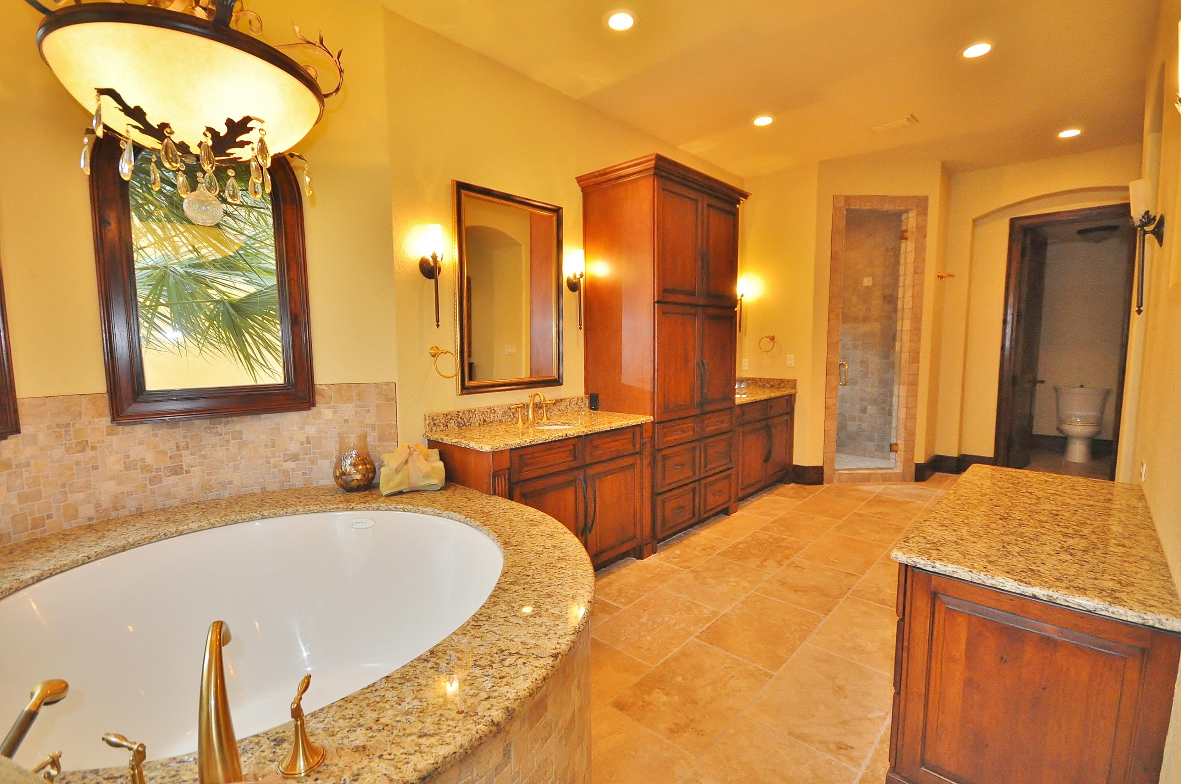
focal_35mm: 15
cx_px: 590
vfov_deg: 77.2
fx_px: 491
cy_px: 392
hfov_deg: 100.5
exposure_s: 1/100
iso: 800
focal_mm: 10
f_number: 4
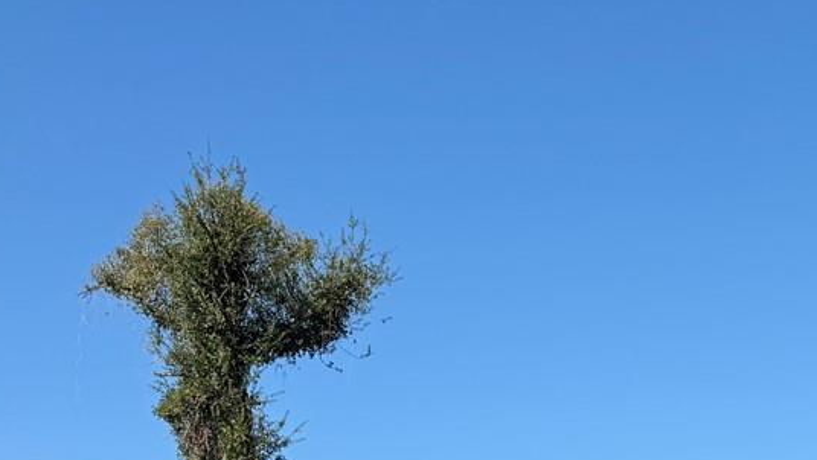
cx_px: 956
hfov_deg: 24.8
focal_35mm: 78
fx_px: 1690
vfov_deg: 14.7
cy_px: 641
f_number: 1.78
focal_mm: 6.76
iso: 80
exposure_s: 1/4167
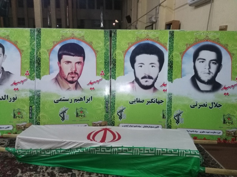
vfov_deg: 49.7
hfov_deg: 63.4
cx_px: 118
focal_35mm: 28
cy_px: 88
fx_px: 192
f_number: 2
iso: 1205
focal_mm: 2.96
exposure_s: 1/17
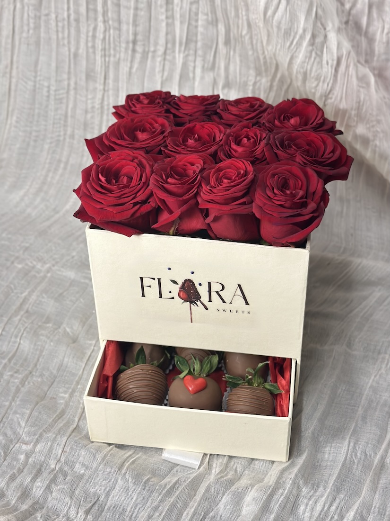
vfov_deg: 39.7
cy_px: 260
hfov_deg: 30.3
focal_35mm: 48
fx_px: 721
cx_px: 195
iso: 160
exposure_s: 1/50
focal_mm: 6.86
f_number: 1.78
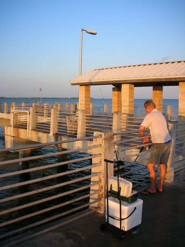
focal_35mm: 35
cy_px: 124
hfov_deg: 40.7
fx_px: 249
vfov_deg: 52.6
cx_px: 92
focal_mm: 5.8
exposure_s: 1/250
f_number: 3
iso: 50
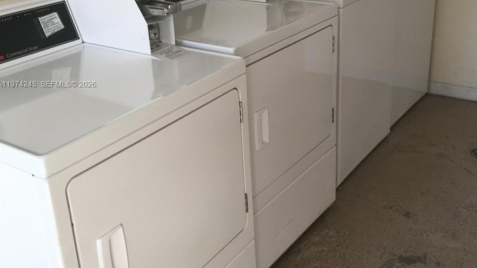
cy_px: 85
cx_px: 239
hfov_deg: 47.4
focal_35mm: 43
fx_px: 544
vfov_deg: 27.5
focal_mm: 4.15
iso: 40
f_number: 2.2
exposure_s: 1/120
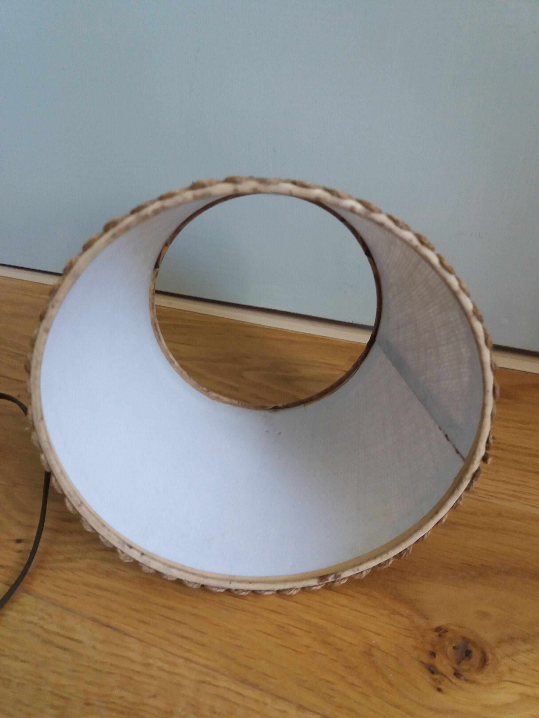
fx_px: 581
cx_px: 270
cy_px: 359
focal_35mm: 28
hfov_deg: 49.7
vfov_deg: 63.4
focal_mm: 3.7
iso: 160
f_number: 1.9
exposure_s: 1/25
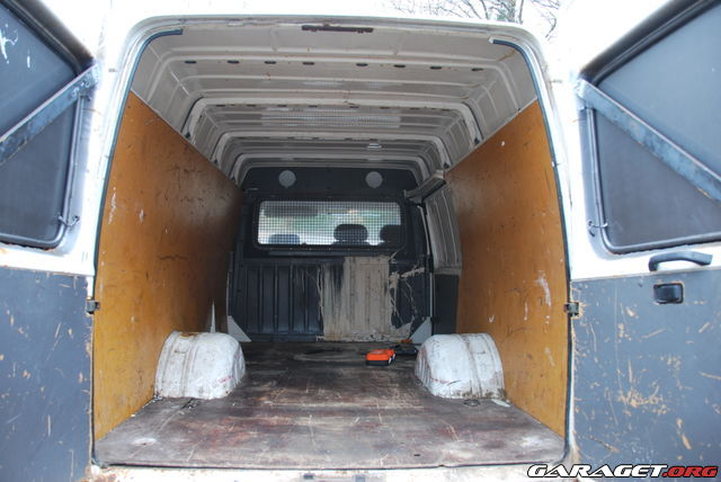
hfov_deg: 67.3
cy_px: 241
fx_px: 541
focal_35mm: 27
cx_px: 360
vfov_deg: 48.0
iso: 200
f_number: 3.5
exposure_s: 1/40
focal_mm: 18
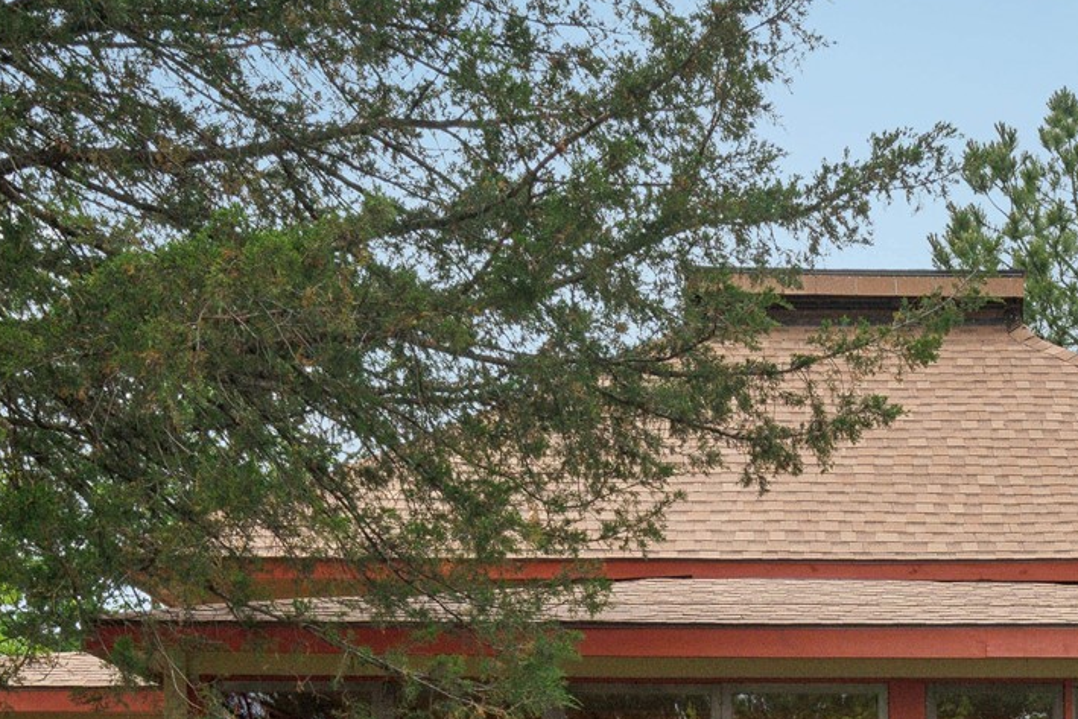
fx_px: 1977
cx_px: 872
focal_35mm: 66
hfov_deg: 29.8
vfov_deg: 19.3
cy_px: 896
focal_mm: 23
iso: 800
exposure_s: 1/640
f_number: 11
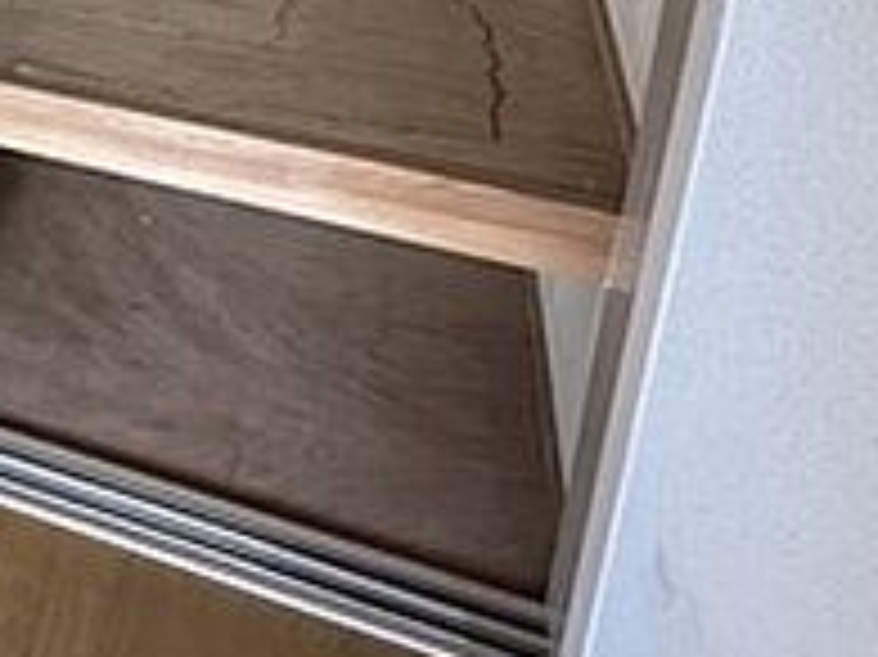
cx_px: -59
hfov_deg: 35.9
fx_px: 1166
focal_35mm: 46
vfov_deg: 24.6
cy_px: -320
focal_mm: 2.22
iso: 320
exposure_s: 1/66
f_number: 2.2
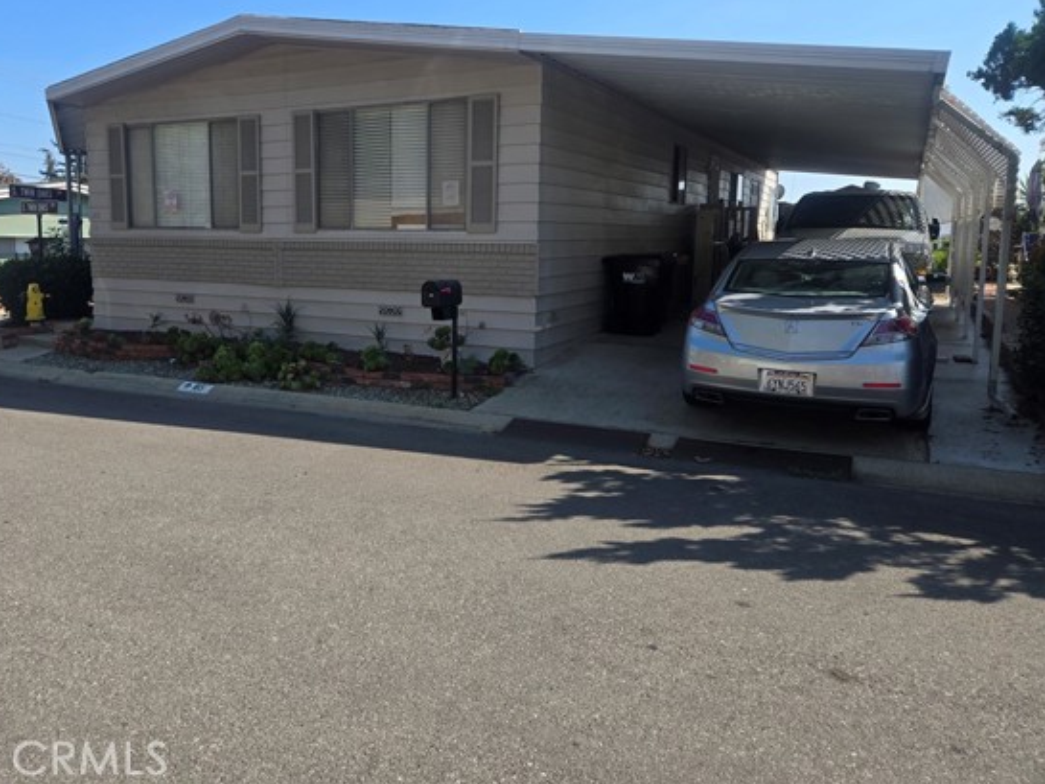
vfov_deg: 51.1
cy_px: 326
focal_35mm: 27
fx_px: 815
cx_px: 433
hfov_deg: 64.9
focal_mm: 5.4
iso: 25
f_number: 1.8
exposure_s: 1/1290
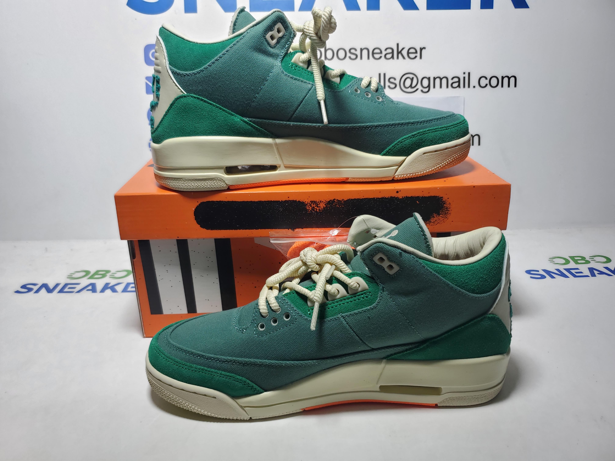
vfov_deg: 53.1
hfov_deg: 67.3
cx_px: 308
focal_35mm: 26
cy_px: 230
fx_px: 462
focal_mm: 4.3
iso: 50
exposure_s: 1/375
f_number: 1.5
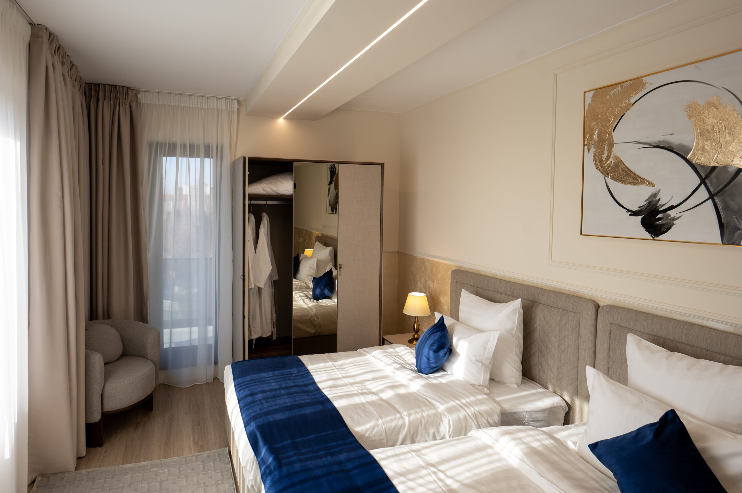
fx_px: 412
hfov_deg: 84.0
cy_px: 246
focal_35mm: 20
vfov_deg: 61.9
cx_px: 371
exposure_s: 1/200
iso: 400
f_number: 5
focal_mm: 20
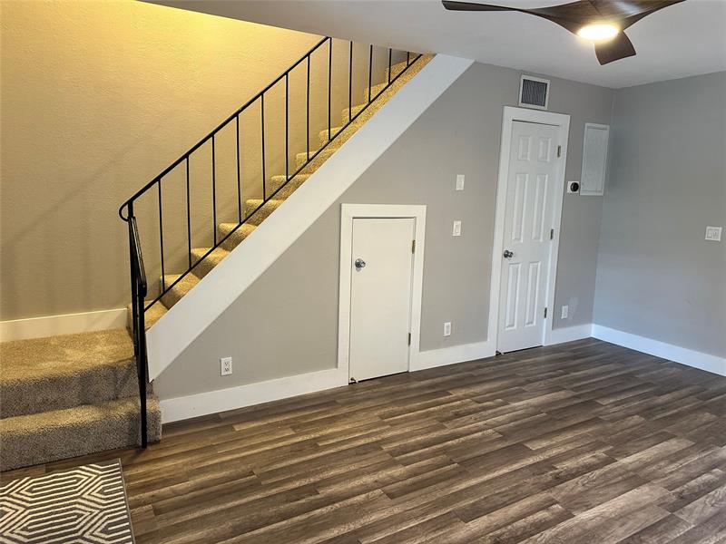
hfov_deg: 71.6
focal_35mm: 24
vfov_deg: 56.8
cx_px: 363
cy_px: 272
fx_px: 503
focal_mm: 6.86
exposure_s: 1/60
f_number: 1.78
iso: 250
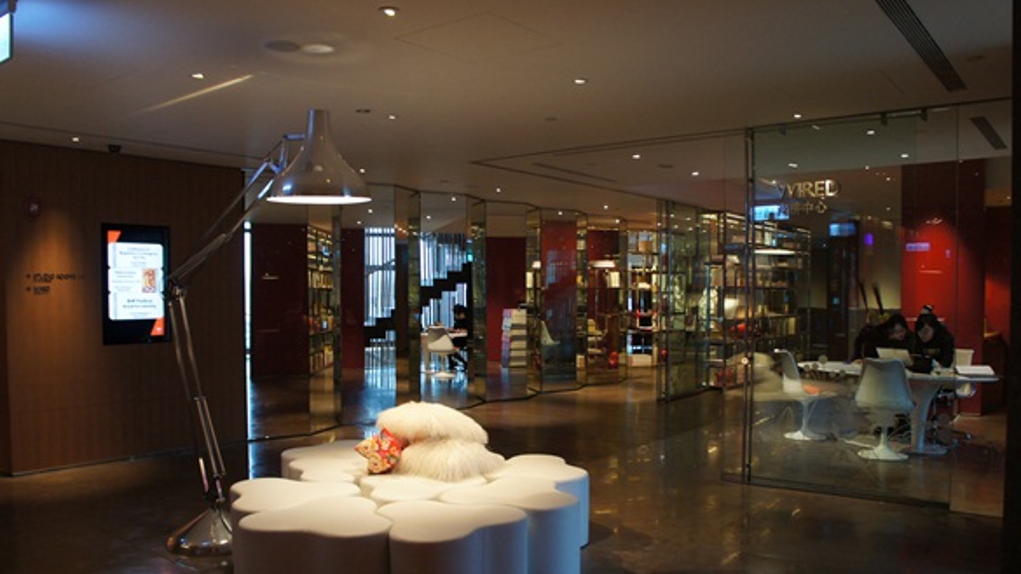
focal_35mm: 29
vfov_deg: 40.1
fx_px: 785
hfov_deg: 66.1
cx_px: 515
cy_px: 331
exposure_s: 1/30
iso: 640
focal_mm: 18
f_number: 3.5
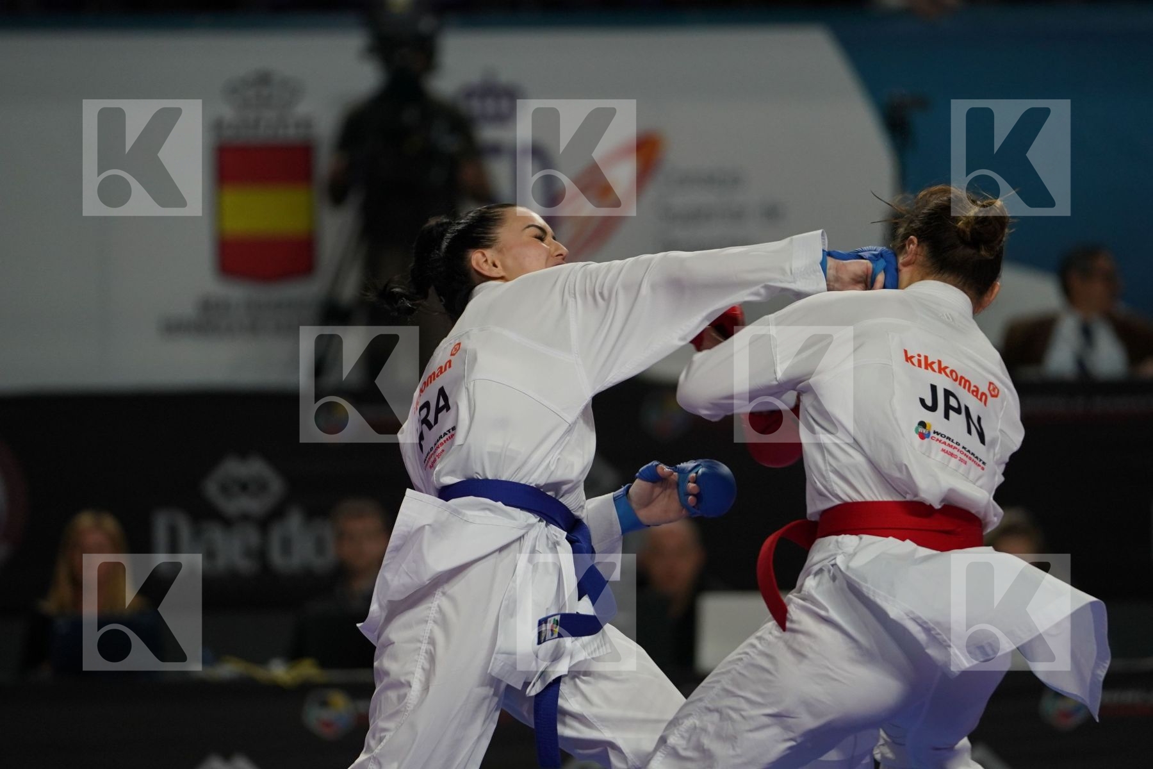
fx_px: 9608
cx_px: 576
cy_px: 384
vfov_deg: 4.6
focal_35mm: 300
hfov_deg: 6.9
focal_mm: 200
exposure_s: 1/1000
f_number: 2.8
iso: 800
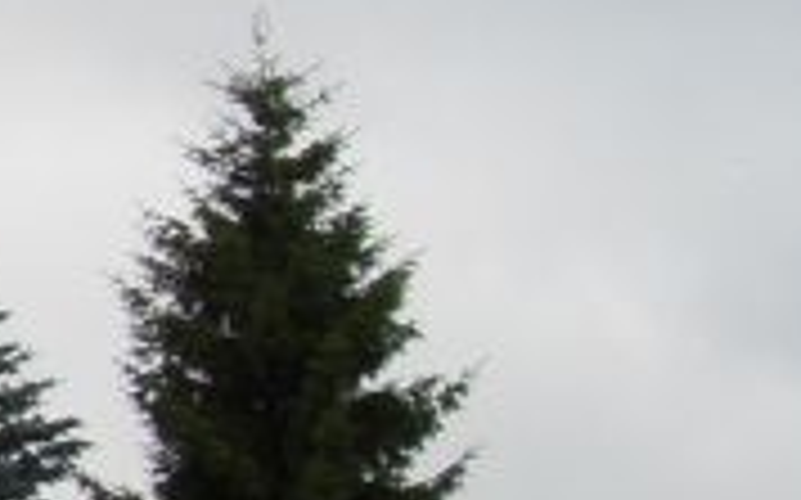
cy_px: 212
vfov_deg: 7.8
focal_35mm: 167
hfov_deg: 11.1
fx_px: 3643
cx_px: -936
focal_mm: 5.8
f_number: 4.3
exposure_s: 1/250
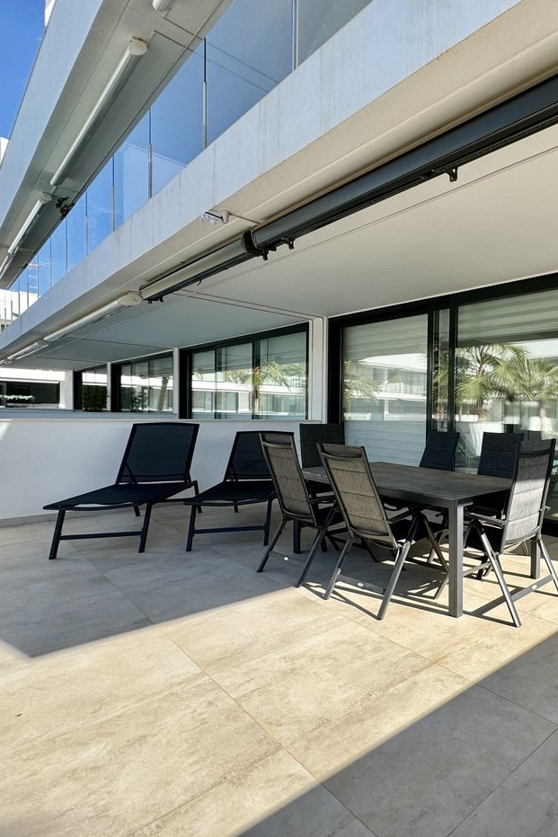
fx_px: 465
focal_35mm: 20
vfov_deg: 84.0
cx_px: 529
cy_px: 430
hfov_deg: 52.2
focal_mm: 2.22
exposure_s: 1/479
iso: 40
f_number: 2.2
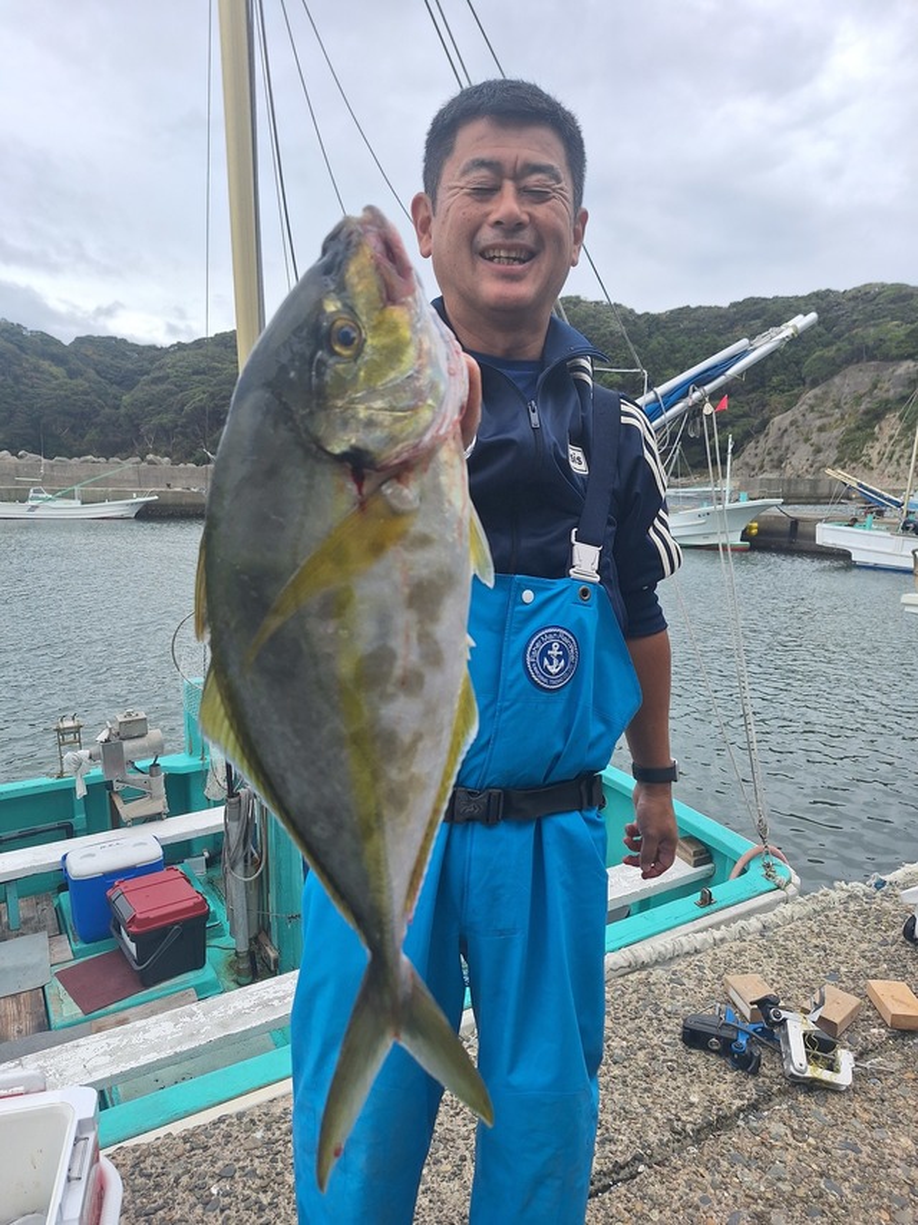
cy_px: 612
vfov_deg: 73.9
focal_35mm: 23
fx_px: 814
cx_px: 459
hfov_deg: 58.9
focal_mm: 5.54
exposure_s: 1/1422
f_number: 1.8
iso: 40
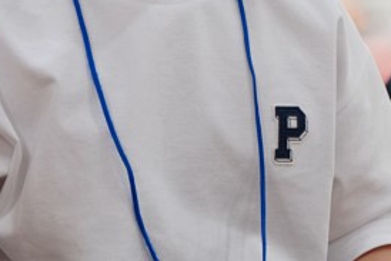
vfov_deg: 2.7
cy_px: -87
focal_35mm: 502
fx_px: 5455
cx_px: 167
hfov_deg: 4.1
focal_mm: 153
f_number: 4
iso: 1250
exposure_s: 1/160
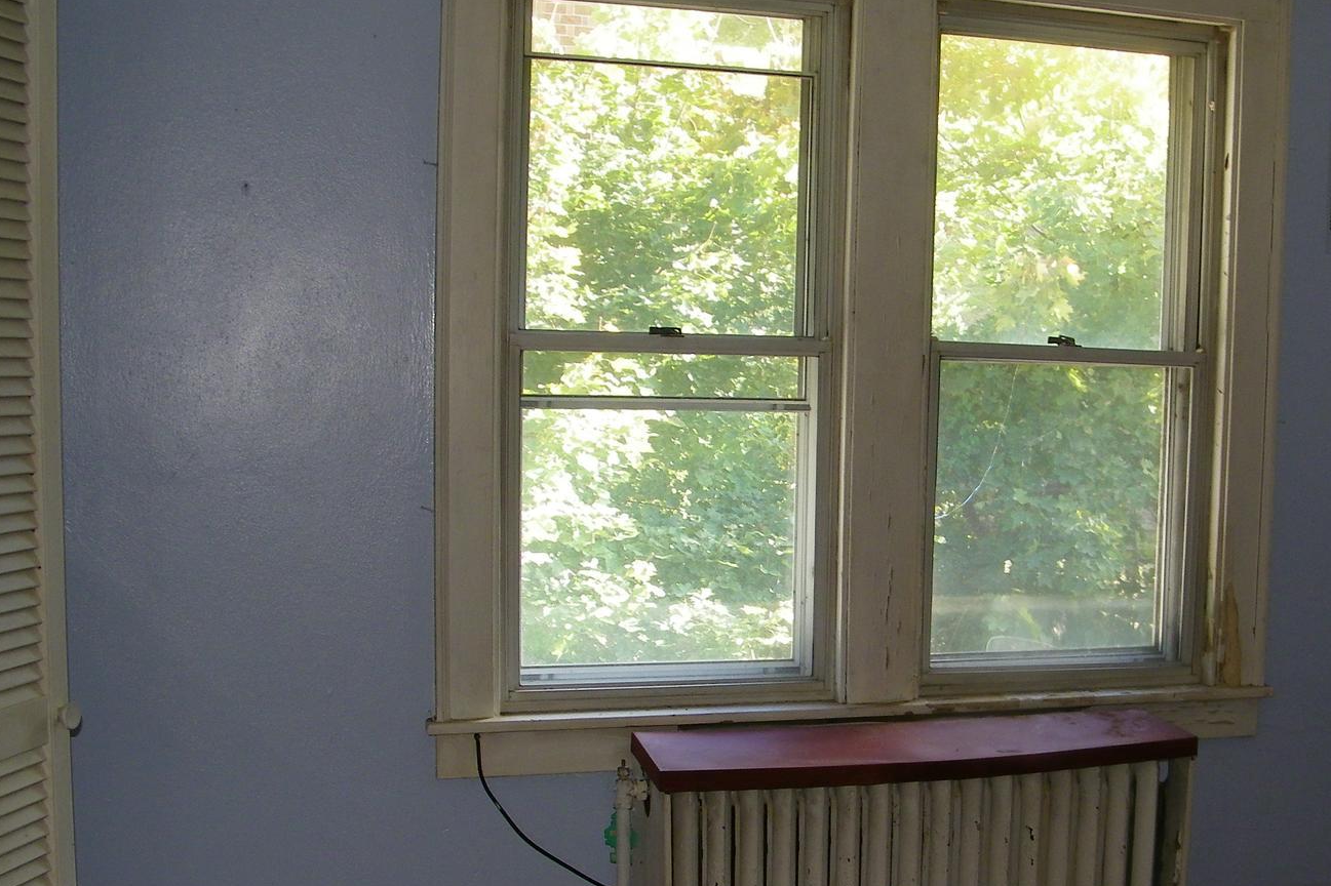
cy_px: 502
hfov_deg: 42.3
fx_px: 1700
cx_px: 863
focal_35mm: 46
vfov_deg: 29.2
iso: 80
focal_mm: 5
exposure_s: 1/30
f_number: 3.5
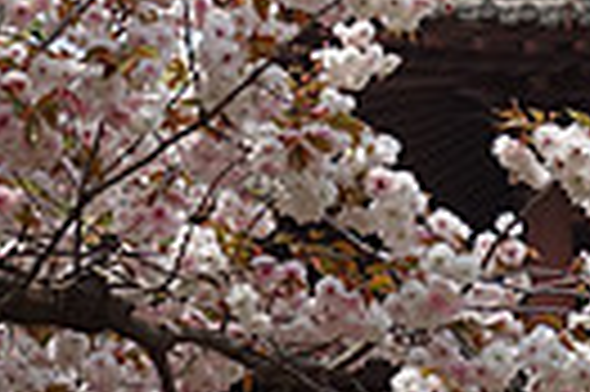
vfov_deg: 7.0
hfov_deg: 10.9
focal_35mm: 189
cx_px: 266
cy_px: -417
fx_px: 3094
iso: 125
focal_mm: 11.46
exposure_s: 1/800
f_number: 5.6
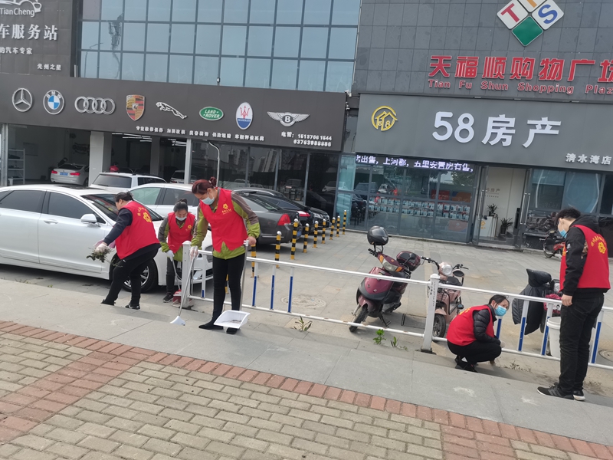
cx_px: 306
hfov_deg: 67.3
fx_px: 460
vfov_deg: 53.1
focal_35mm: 26
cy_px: 230
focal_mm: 5.58
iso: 50
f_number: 1.8
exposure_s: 1/573
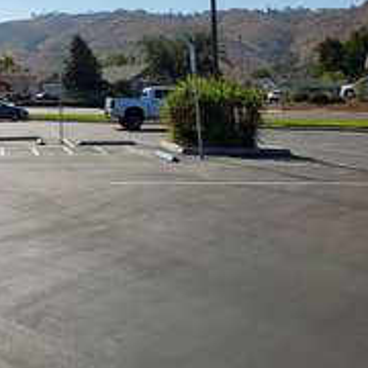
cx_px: 61
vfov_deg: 32.7
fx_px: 613
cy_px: 86
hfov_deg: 32.3
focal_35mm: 51
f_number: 2.4
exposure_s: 1/3143
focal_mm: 4.3
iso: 50
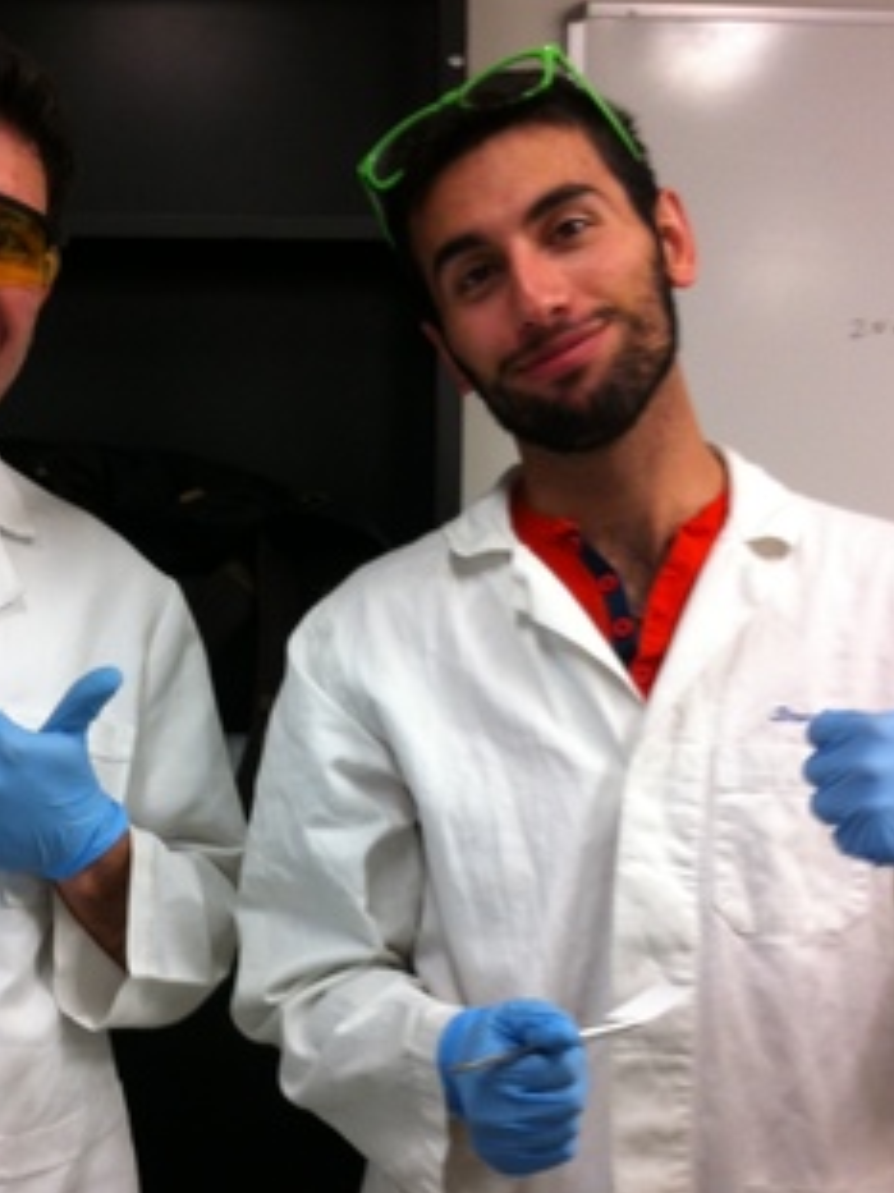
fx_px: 1861
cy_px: 794
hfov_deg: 26.9
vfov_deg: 35.2
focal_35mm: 54
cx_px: 317
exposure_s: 1/17
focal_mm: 3.85
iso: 80
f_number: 2.8
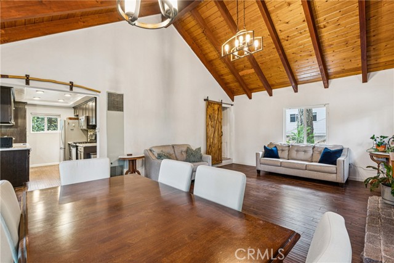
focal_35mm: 16
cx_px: 197
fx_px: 178
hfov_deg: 95.7
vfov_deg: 72.7
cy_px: 132
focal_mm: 16.3
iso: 100
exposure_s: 3.2
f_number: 13
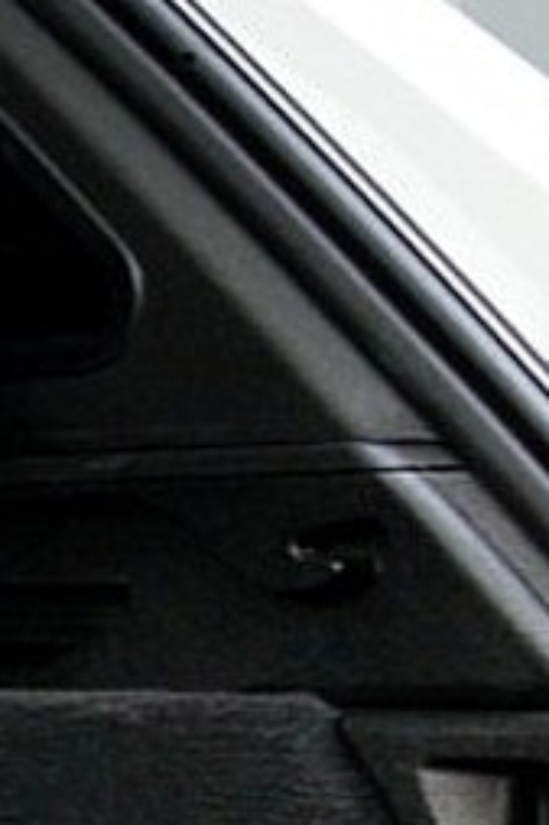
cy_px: 1325
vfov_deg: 8.8
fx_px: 5199
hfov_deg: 5.0
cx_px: -2066
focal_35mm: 227
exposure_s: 1/60
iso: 800
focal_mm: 20
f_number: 6.3
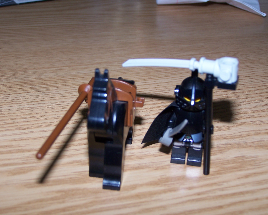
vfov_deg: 22.8
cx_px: 143
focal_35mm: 67
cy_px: 108
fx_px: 532
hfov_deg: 28.3
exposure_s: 1/60
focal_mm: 10.7
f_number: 3.2
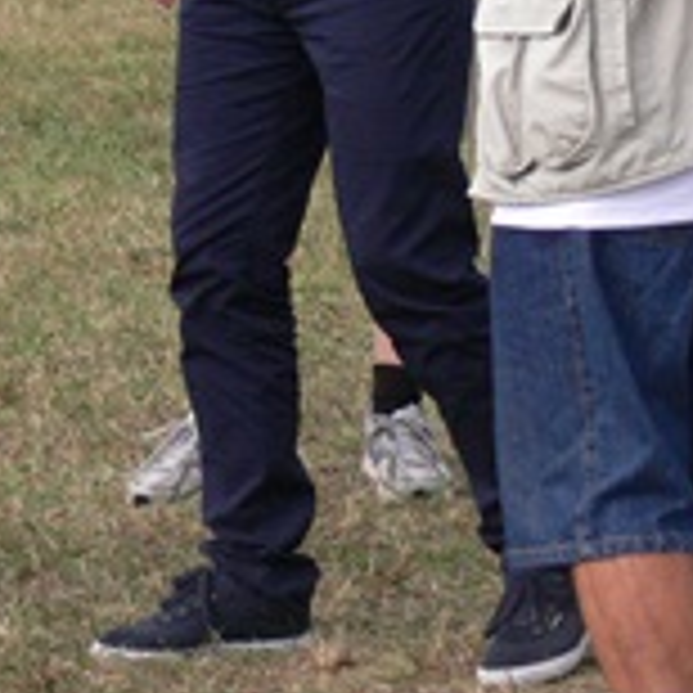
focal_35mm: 286
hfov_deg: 6.1
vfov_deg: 6.1
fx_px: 6478
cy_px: -328
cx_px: -135
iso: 100
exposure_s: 1/250
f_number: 5
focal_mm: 16.5
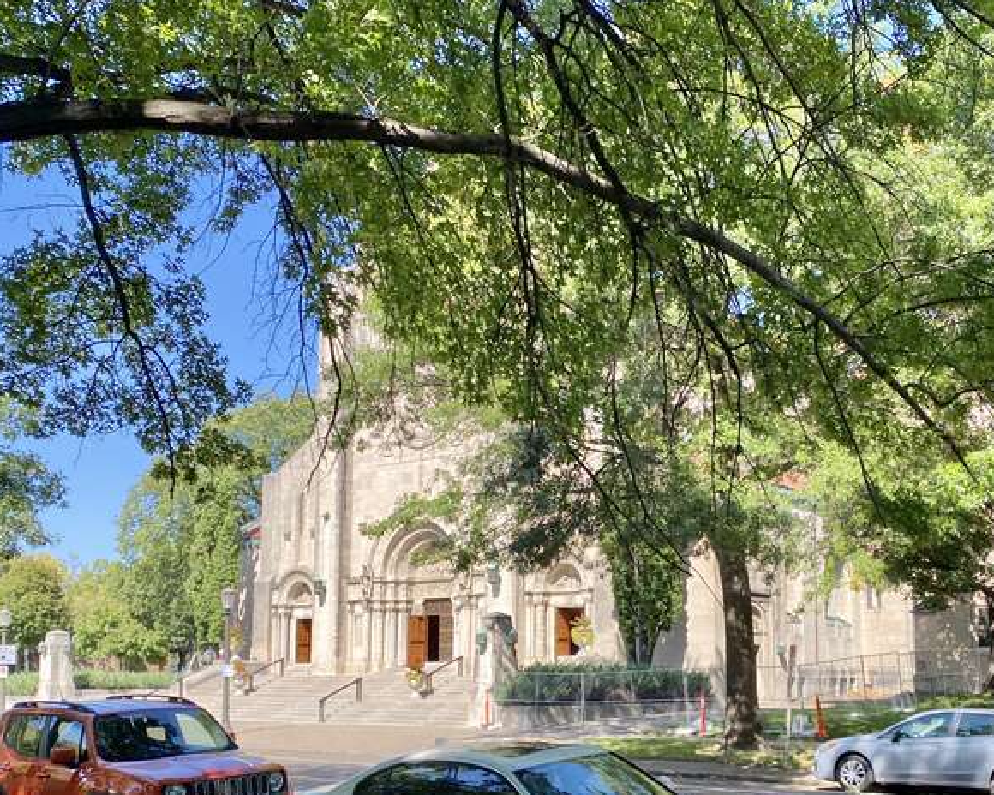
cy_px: 456
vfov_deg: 42.1
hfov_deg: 50.4
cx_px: 682
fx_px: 1030
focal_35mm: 35
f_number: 1.8
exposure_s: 1/693
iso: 32
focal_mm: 4.25
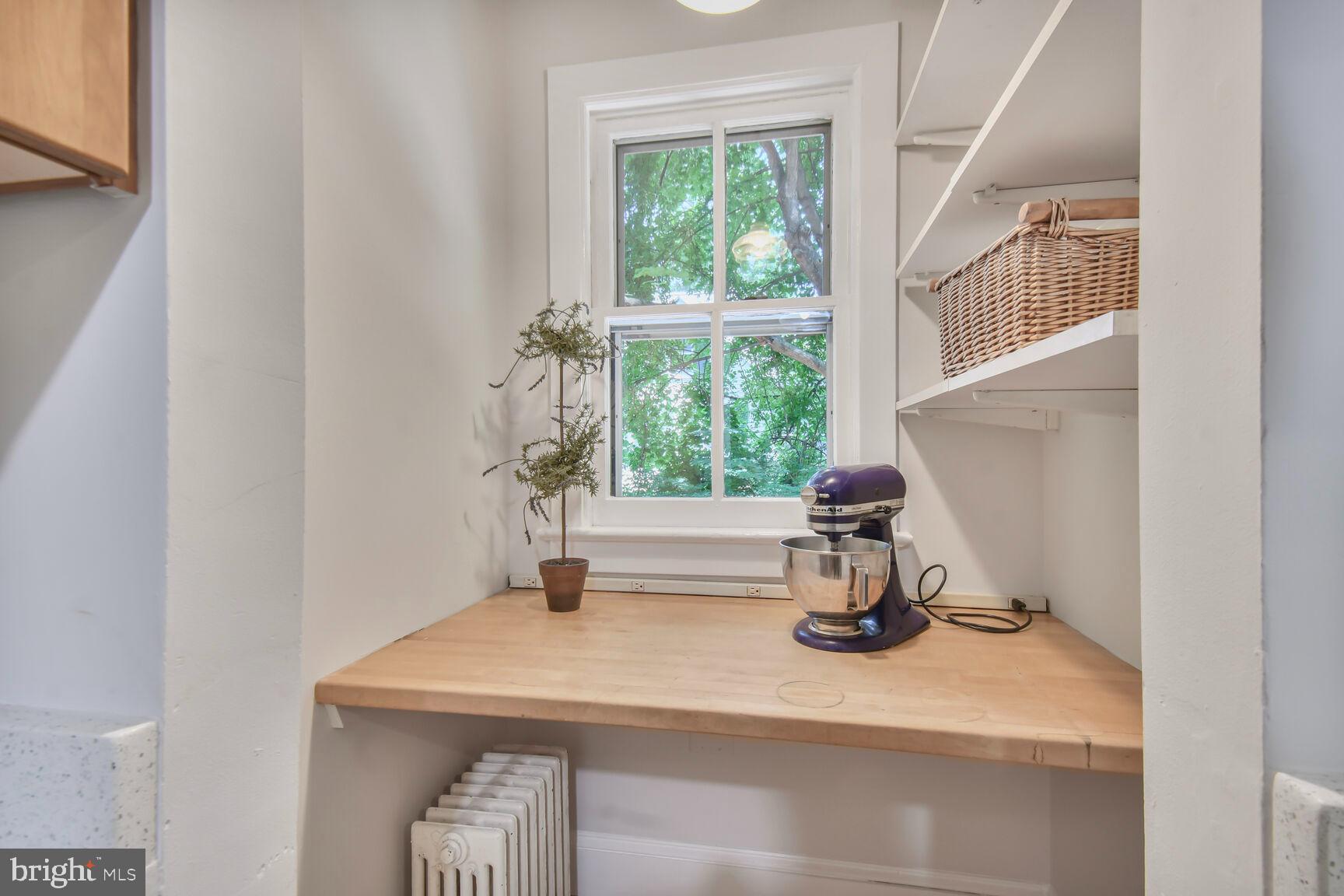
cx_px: 672
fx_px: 560
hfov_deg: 100.4
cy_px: 448
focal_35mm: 15
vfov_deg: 77.3
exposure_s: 1/1.67
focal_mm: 10
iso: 200
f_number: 10
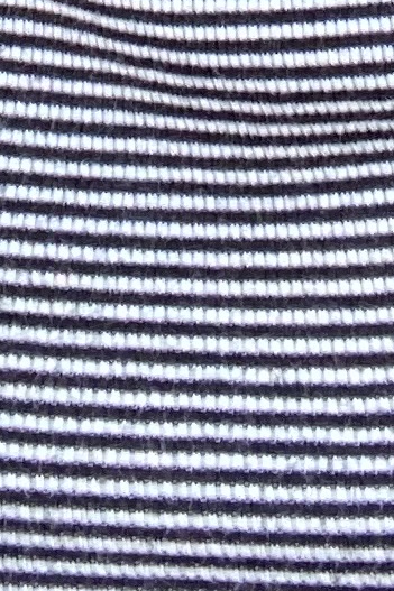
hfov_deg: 7.5
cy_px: -1065
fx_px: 3006
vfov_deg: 9.3
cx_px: 204
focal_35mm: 183
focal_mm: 2.71
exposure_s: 1/122
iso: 50
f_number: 2.2
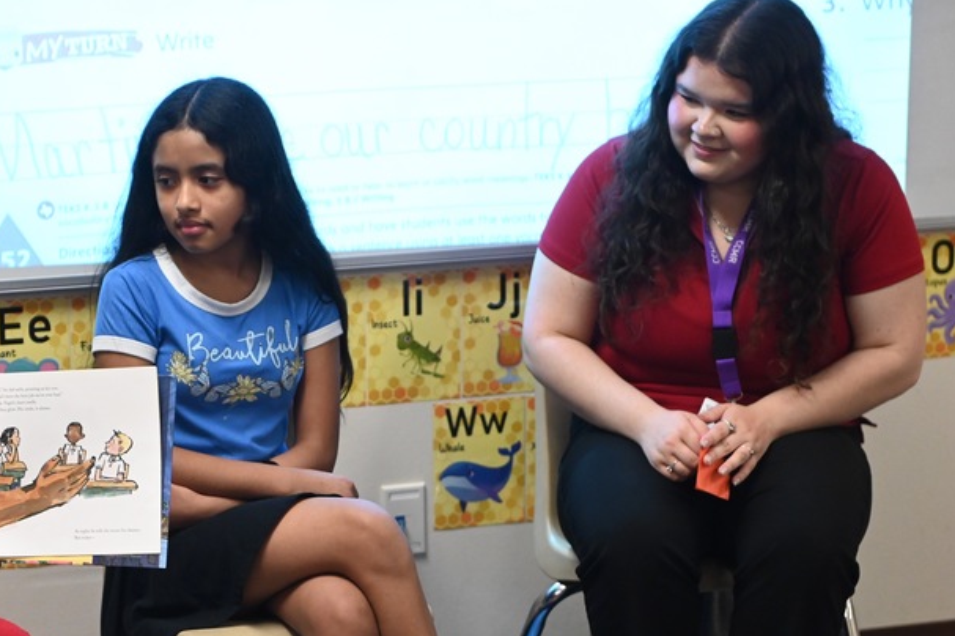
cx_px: 285
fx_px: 3128
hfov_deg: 17.3
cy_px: 457
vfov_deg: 11.6
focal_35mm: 118
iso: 3200
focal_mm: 70
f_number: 2.8
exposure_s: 1/250
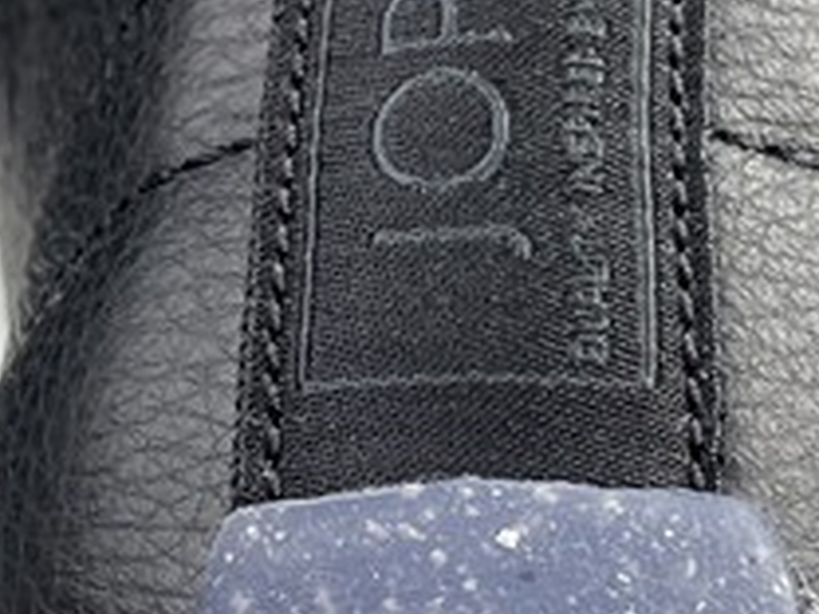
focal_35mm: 125
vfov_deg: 11.9
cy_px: 264
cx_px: 398
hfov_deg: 15.8
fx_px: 2957
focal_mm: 4.2
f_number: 1.6
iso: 64
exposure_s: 1/100
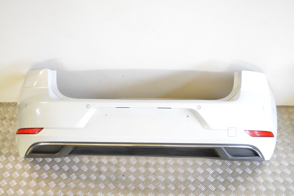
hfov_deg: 46.4
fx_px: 343
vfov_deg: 31.9
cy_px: 98
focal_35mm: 42
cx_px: 147
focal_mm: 28
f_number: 4.5
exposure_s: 1/40
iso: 6400
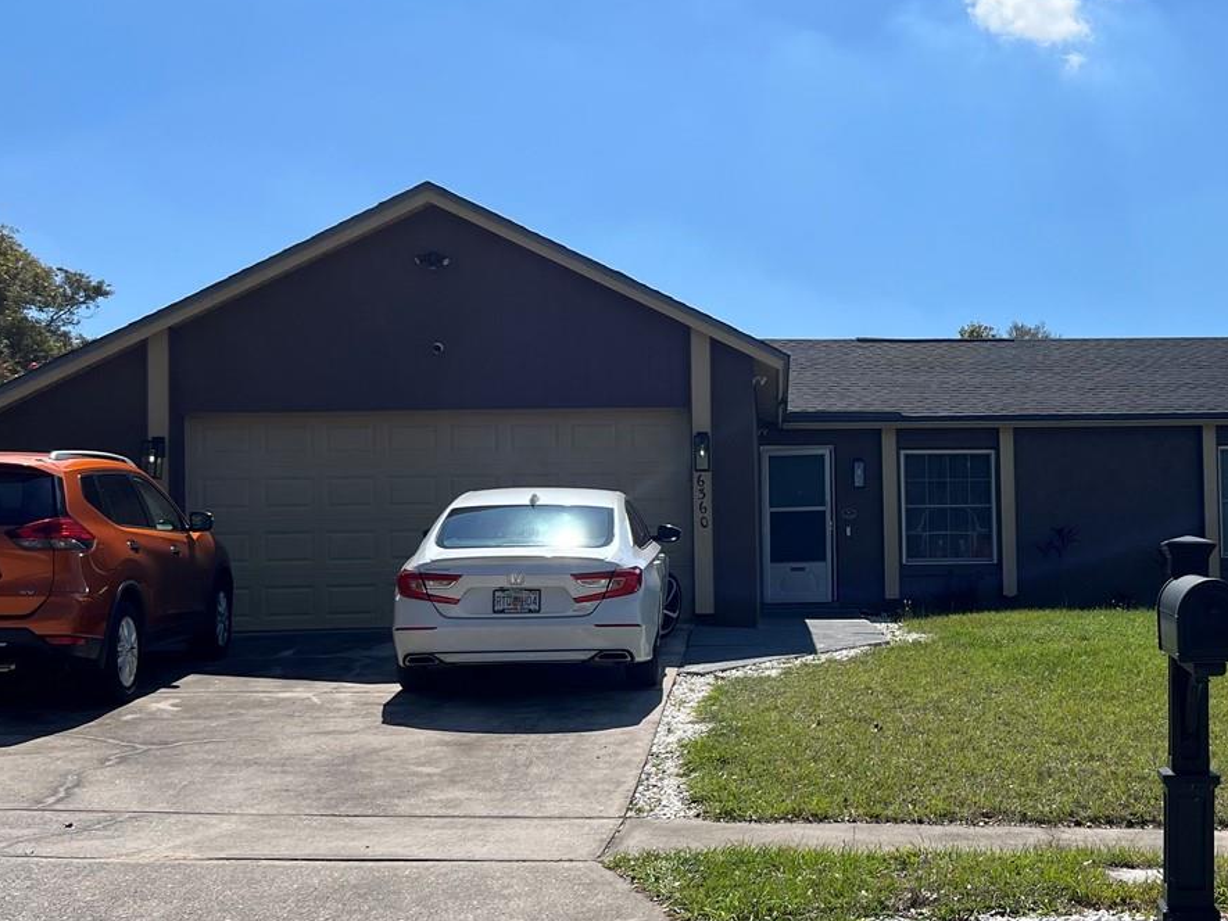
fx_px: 1668
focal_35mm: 47
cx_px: 992
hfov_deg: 38.8
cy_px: 524
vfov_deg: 30.8
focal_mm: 5.7
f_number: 1.5
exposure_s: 1/6579
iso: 50
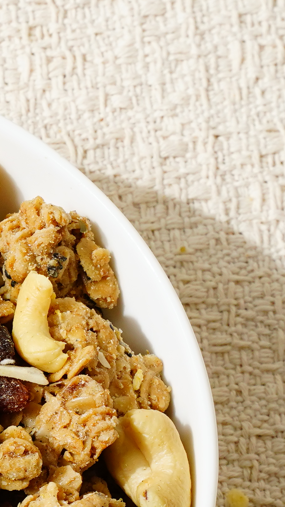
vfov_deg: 11.5
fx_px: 2513
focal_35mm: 187
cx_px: -188
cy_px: 356
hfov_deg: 6.4
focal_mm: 48
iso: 1000
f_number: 13
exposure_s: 1/160
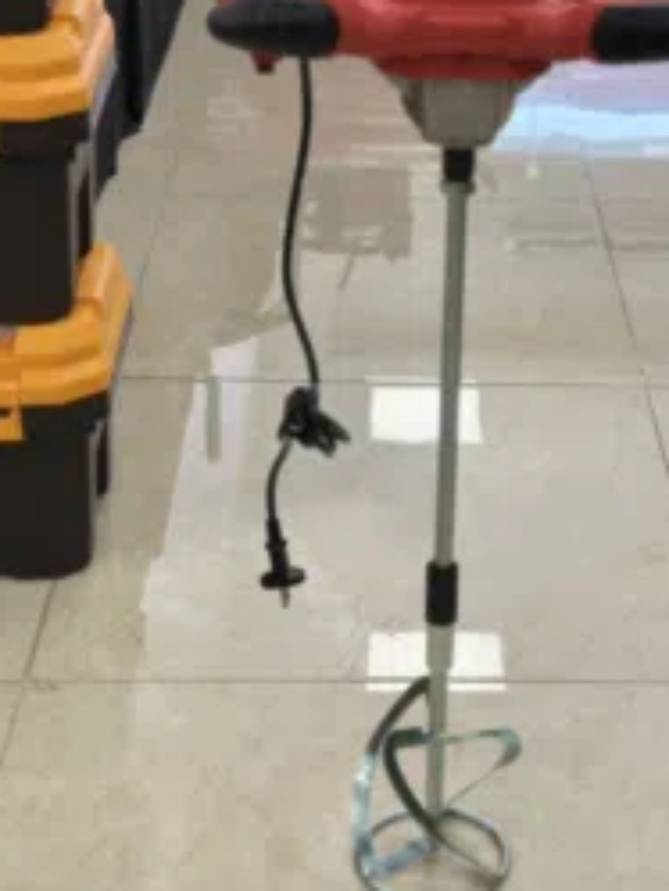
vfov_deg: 25.3
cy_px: 379
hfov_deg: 19.1
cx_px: 458
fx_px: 1982
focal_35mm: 77
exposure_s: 1/446
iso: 80
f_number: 1.78
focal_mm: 6.86
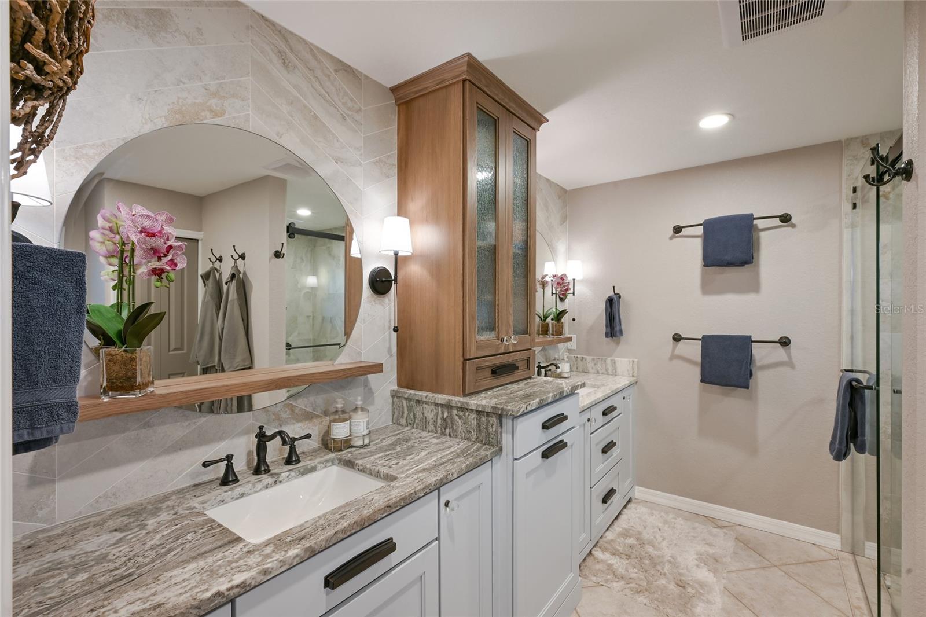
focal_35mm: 16
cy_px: 308
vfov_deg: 73.7
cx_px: 463
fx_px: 411
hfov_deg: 96.7
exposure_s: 1.6
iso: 160
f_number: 11
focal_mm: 16
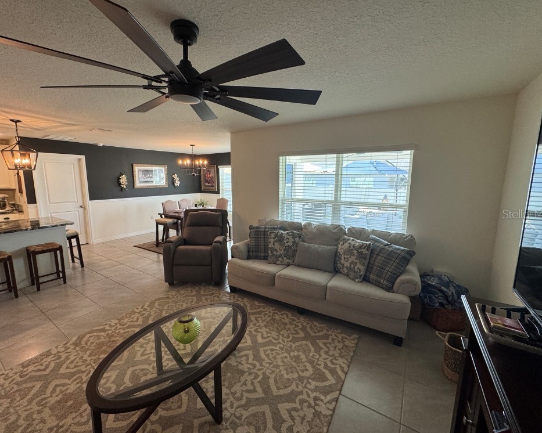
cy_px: 214
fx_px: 241
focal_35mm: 15
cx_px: 260
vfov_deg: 84.0
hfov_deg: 96.8
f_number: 2.2
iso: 160
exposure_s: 1/120
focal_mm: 2.22
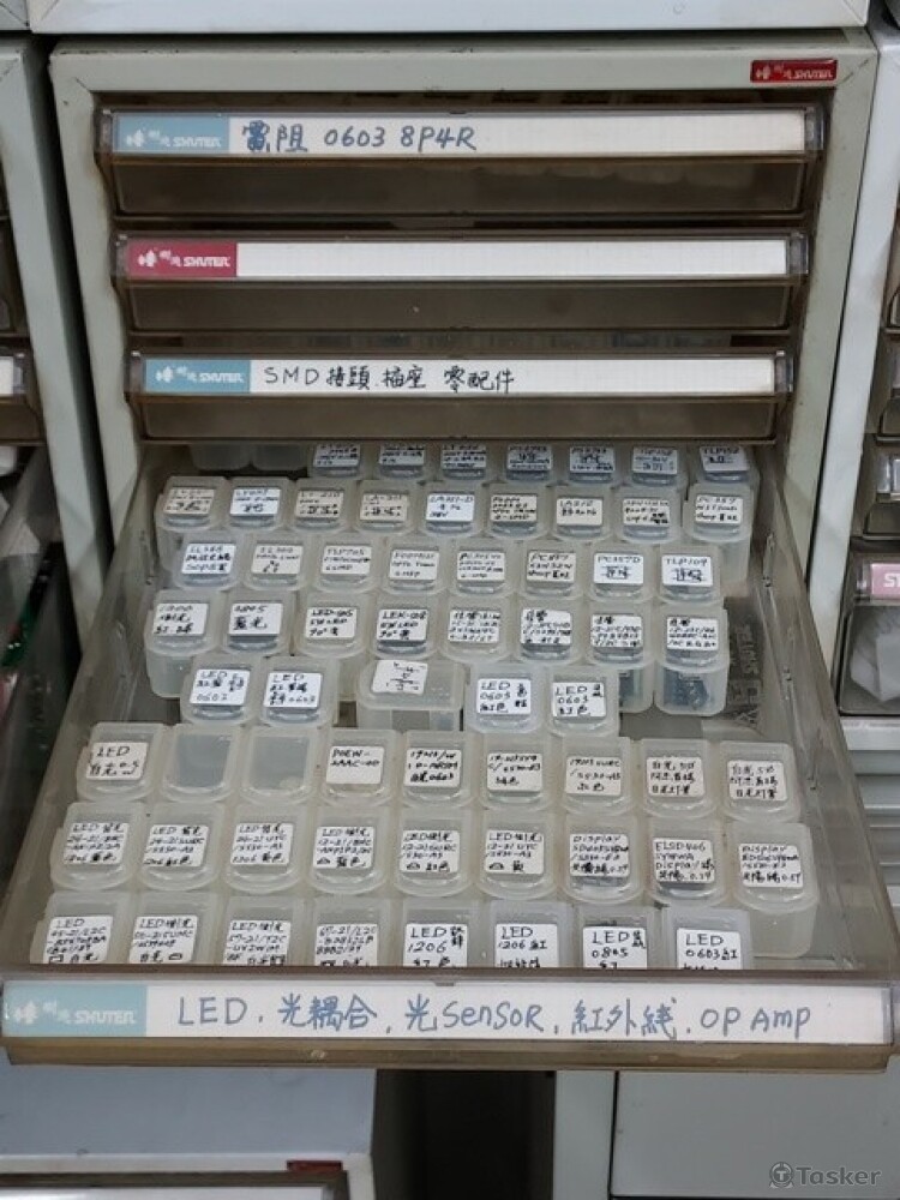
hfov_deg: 56.8
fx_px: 832
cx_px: 450
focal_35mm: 24
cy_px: 600
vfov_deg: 71.6
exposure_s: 1/50
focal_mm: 4.6
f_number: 1.8
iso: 250
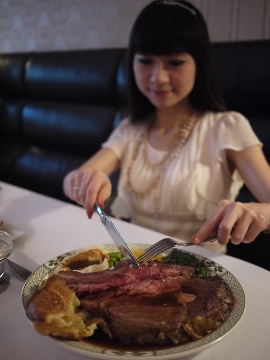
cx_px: 135
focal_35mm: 40
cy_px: 180
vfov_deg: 46.8
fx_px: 416
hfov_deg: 36.0
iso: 800
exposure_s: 1/30
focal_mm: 20
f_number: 1.7
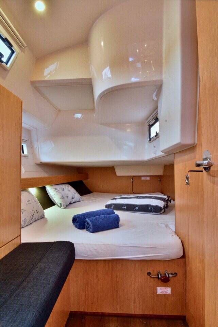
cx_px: 109
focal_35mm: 17
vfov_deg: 93.3
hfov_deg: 70.5
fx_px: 154
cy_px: 164
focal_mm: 17
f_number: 7.1
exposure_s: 1/25
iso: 3200
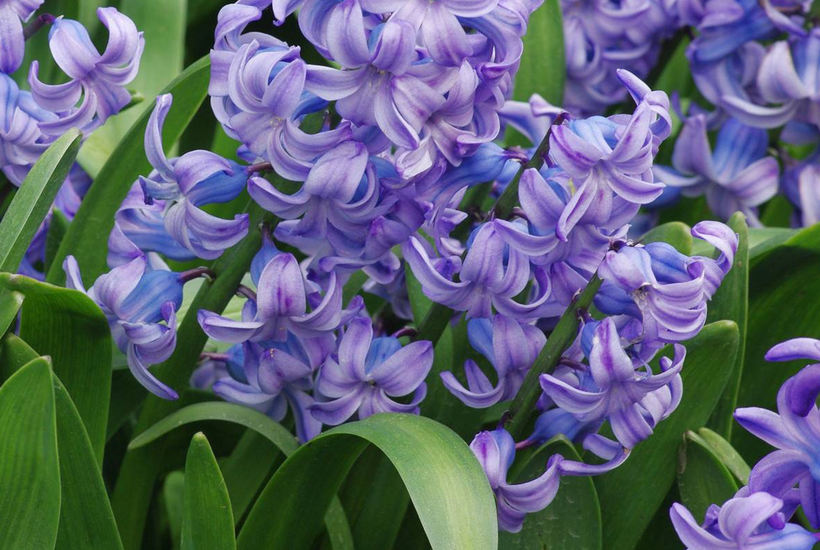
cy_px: 183
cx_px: 278
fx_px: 3216
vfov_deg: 9.8
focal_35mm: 141
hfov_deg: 14.5
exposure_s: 1/100
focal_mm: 70
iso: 200
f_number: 10
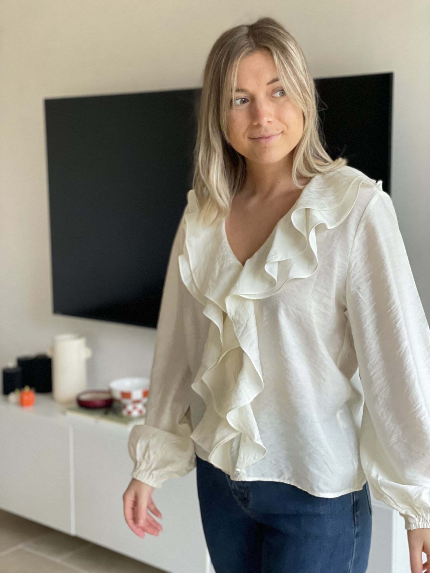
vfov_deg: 36.8
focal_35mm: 52
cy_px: 286
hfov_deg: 28.0
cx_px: 215
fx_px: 861
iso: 250
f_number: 2
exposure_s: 1/121
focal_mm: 6
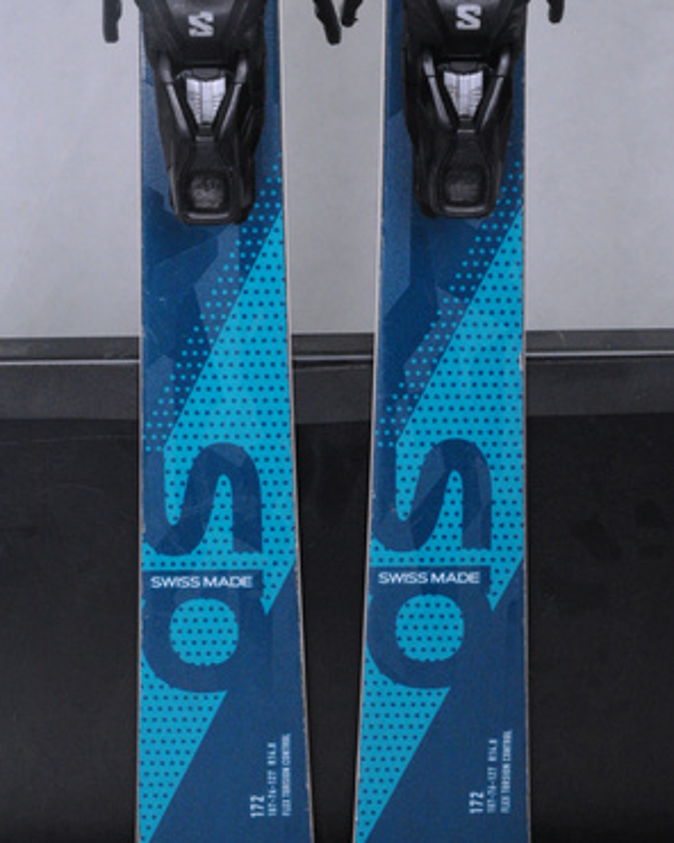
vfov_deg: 18.1
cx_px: 336
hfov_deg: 14.5
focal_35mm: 106
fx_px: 2643
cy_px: 419
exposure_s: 1/125
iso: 3200
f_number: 8
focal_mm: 62
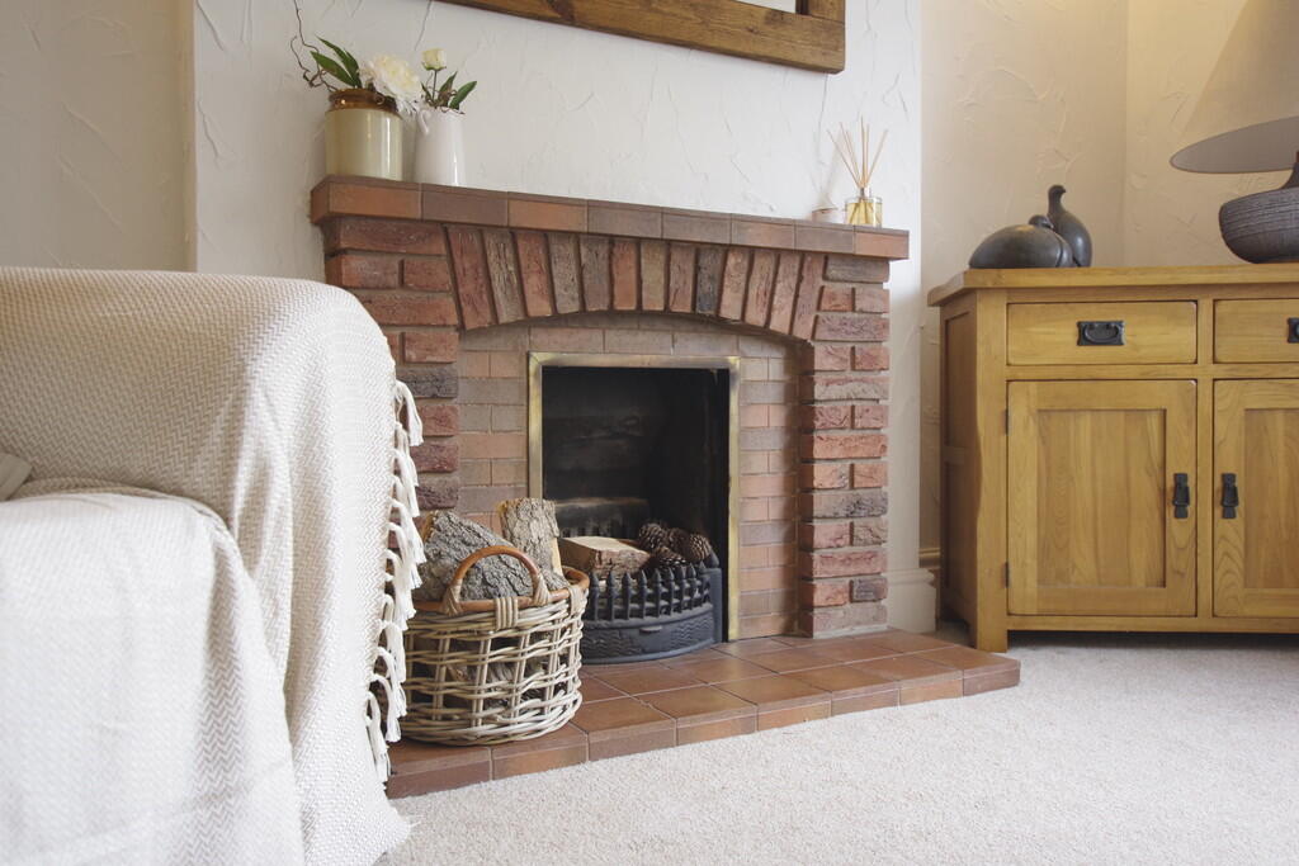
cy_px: 433
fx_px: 1083
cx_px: 650
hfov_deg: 61.9
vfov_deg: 43.6
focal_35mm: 30
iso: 400
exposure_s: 1/50
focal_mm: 20
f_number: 3.5
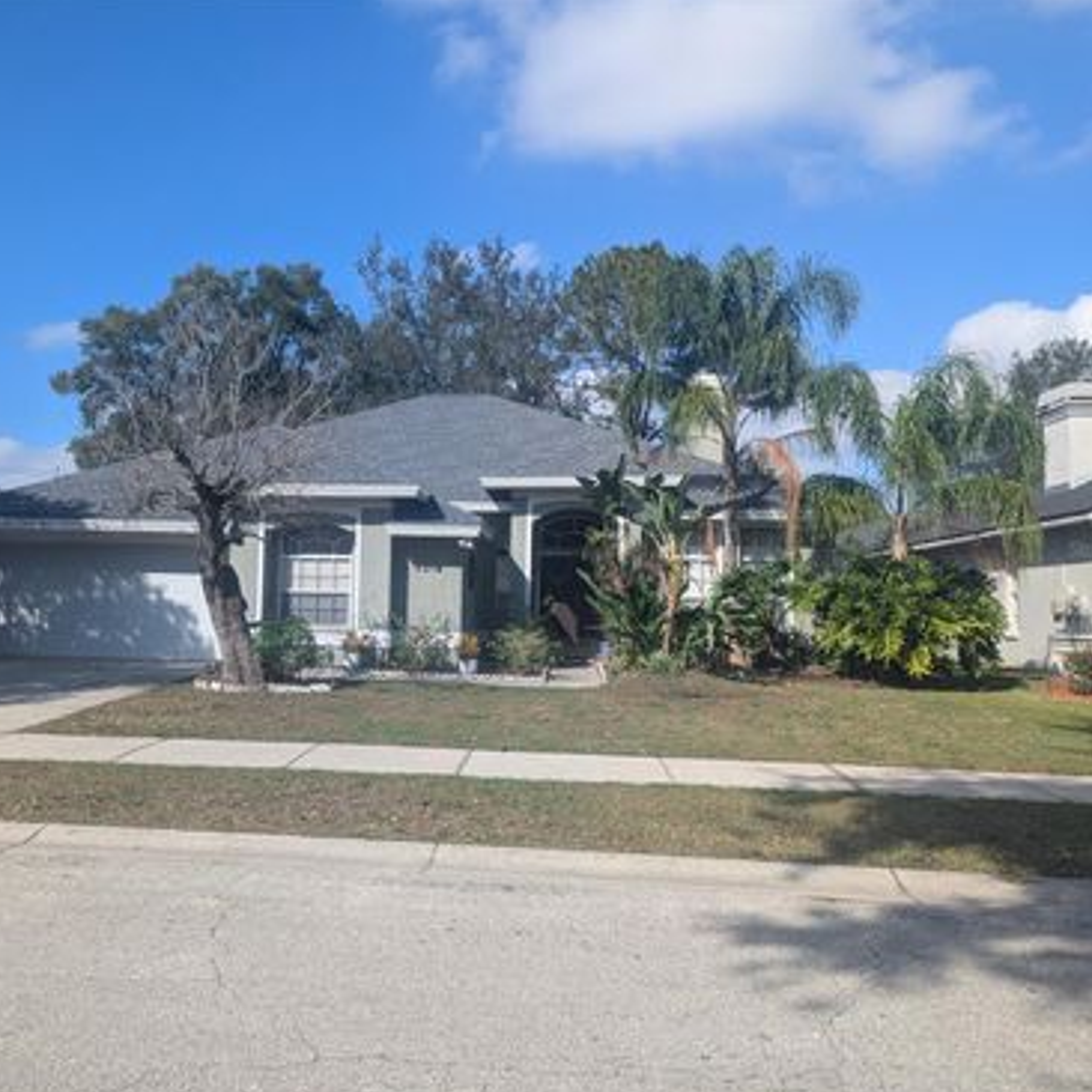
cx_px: 412
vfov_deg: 55.6
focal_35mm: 29
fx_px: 1035
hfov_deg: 55.0
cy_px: 549
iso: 47
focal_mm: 6.81
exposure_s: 1/1770
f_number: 1.85
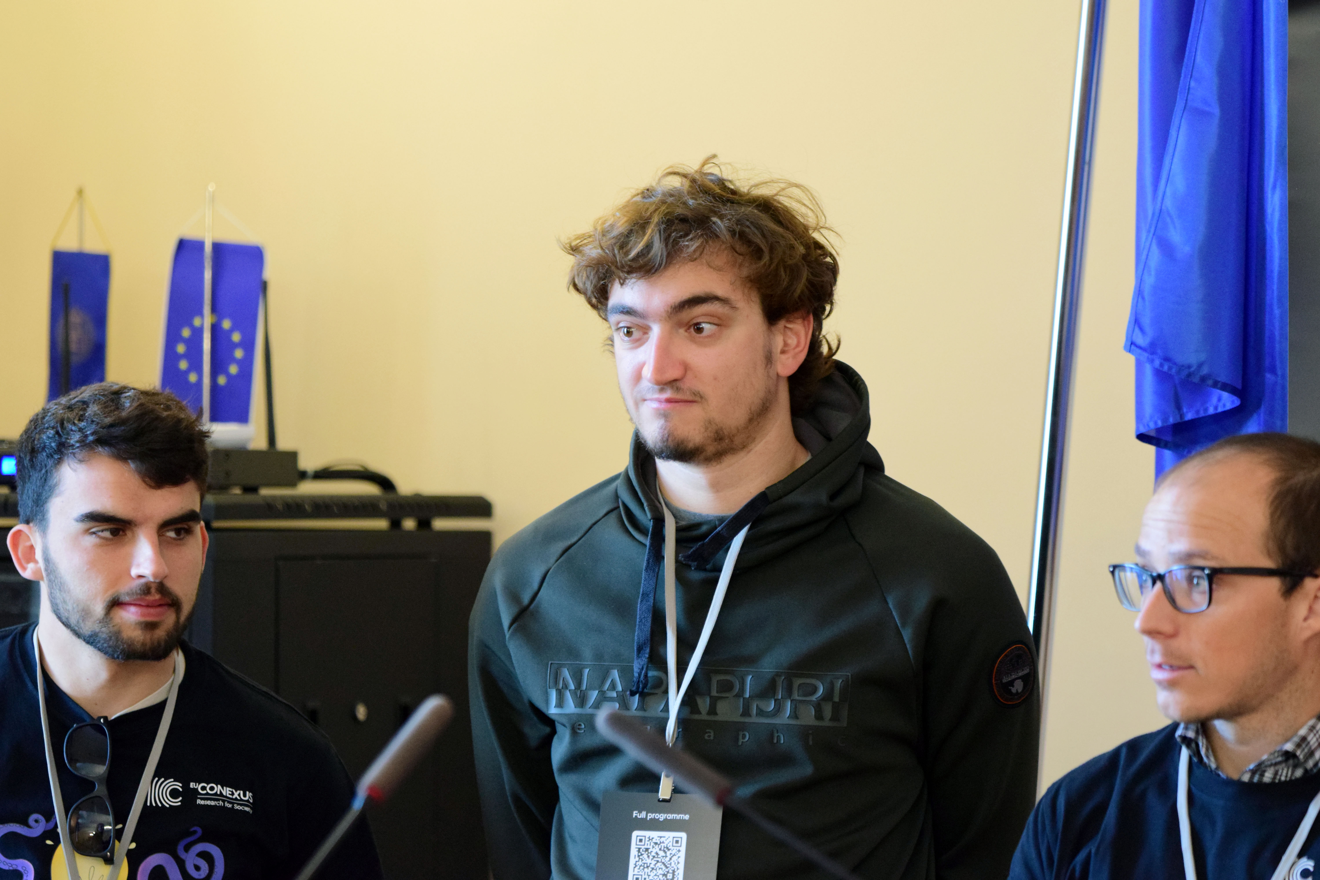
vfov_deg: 6.3
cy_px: 440
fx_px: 7974
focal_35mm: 218
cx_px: 660
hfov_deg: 9.5
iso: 2500
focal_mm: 145
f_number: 2.8
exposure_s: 1/160
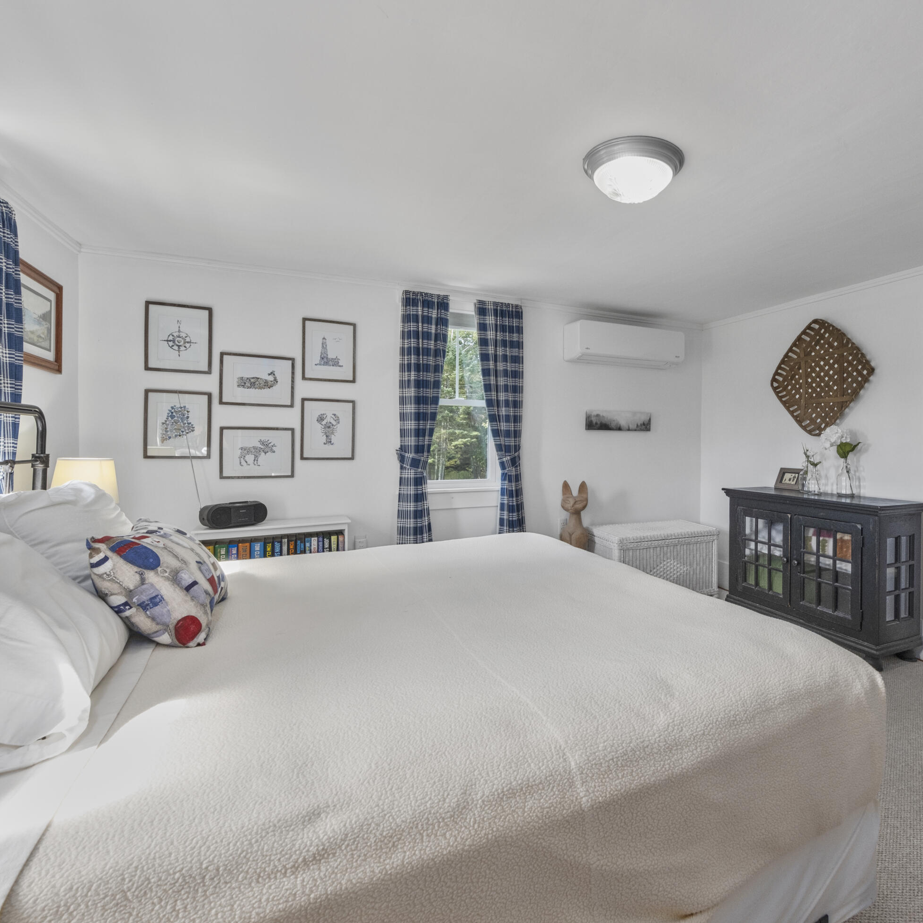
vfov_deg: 84.0
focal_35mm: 17
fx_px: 513
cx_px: 569
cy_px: 458
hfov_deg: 82.6
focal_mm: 8.6
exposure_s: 1/20
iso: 400
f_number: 8
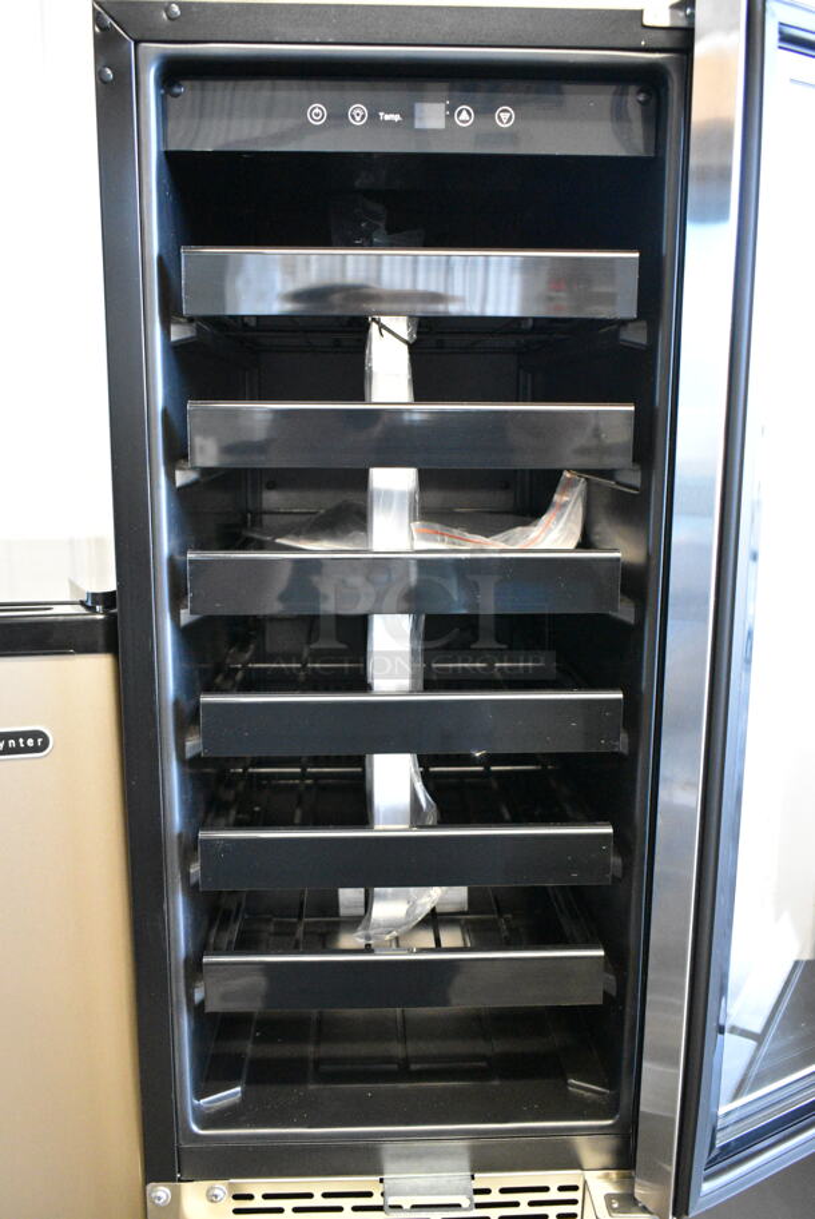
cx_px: 408
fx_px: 1068
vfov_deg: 59.5
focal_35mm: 32
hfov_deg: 41.8
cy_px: 610
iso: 6400
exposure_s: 1/60
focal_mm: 21
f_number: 4
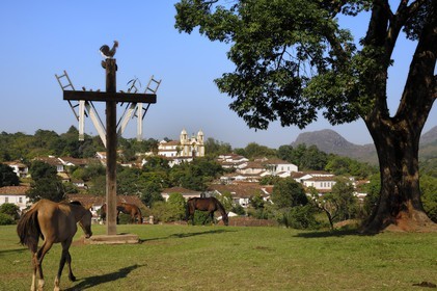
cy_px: 146
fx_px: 582
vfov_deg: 28.0
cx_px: 218
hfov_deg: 41.1
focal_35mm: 48
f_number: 9
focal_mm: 32
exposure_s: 1/160
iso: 100
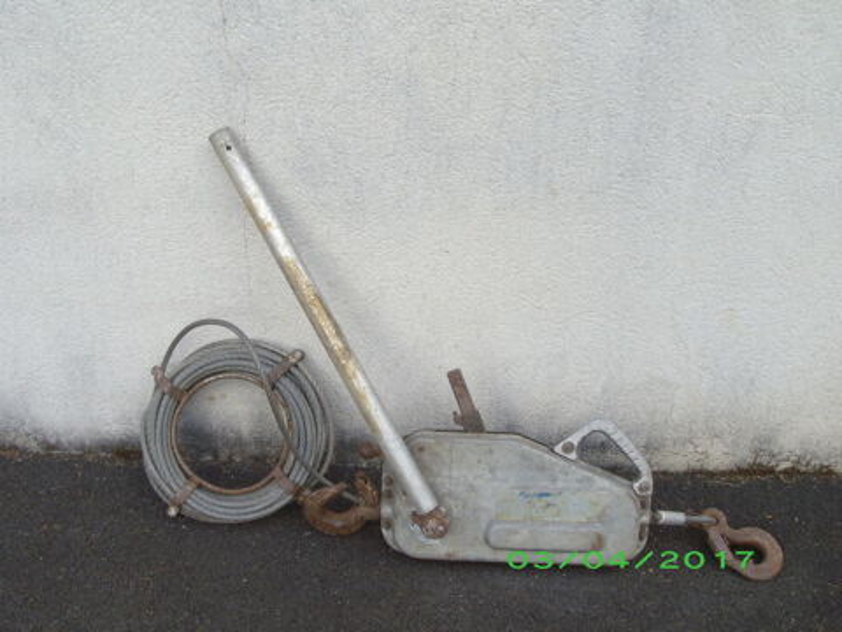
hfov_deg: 51.4
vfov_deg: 39.7
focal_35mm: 36
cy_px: 316
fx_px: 876
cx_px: 421
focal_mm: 6
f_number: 4.8
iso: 80
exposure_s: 1/125
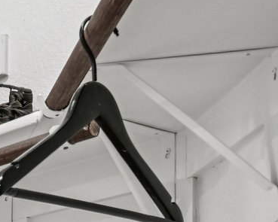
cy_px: 408
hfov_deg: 14.1
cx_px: -367
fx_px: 814
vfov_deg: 13.8
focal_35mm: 99
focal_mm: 19
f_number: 8
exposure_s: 1/15
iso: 400
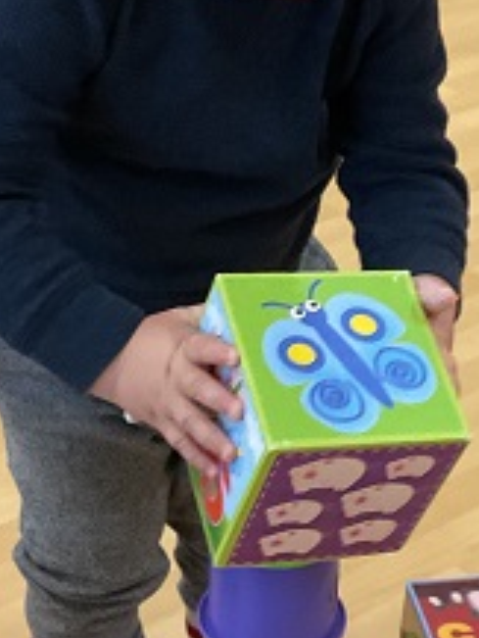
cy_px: 394
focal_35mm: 89
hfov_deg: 16.6
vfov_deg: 22.0
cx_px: 264
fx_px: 1640
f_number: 1.8
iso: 320
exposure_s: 1/40
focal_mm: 3
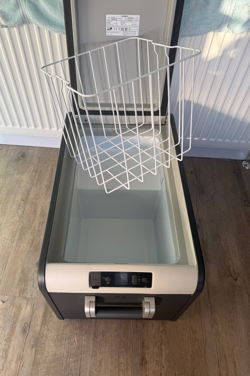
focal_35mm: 25
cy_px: 188
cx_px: 113
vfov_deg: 71.5
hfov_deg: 51.2
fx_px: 260
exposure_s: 1/121
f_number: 1.78
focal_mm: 6.76
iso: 64
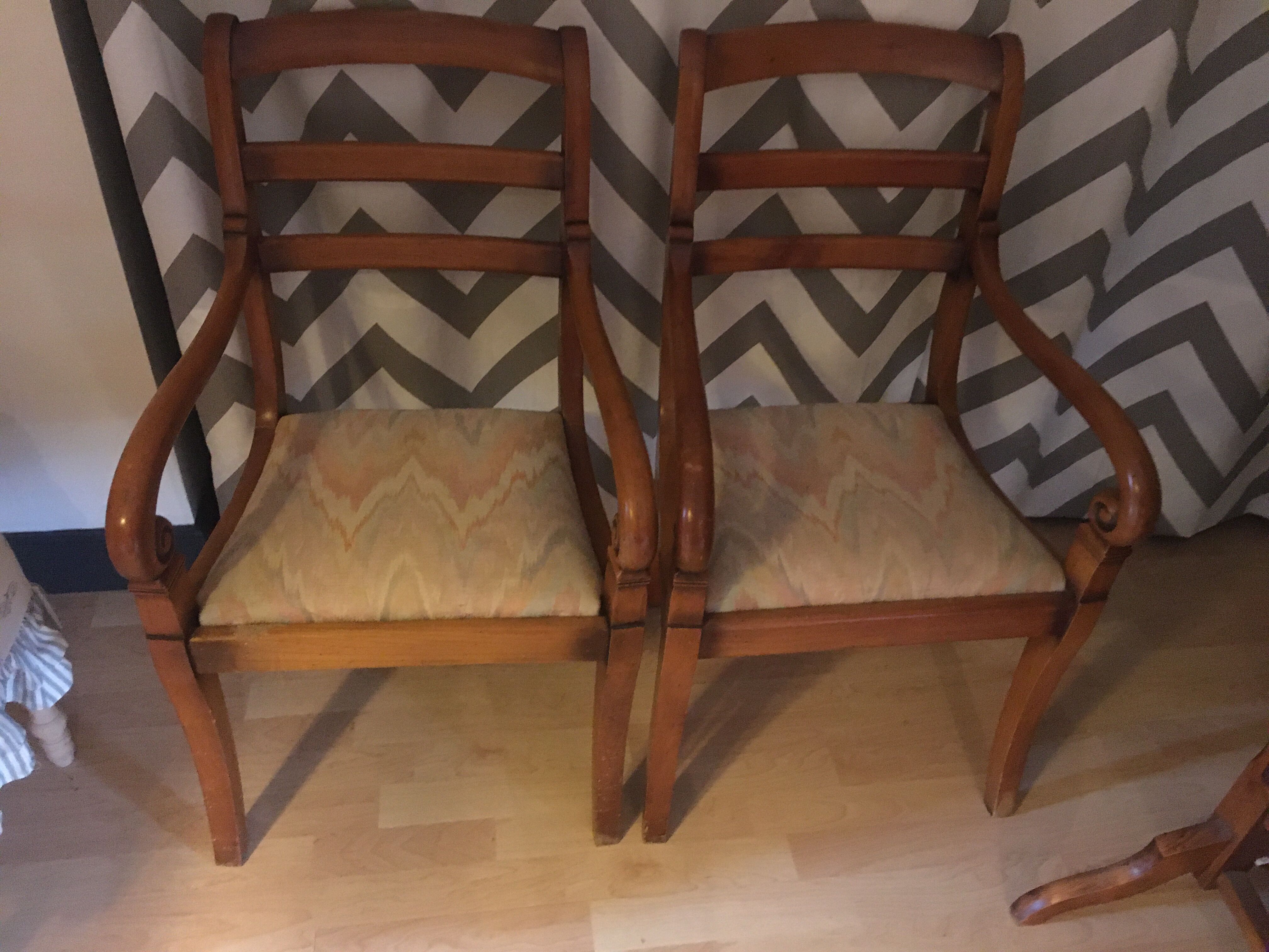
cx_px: 634
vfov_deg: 48.2
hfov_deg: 61.7
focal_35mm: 29
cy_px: 476
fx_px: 1063
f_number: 2.2
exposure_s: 1/17
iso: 640
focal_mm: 4.15
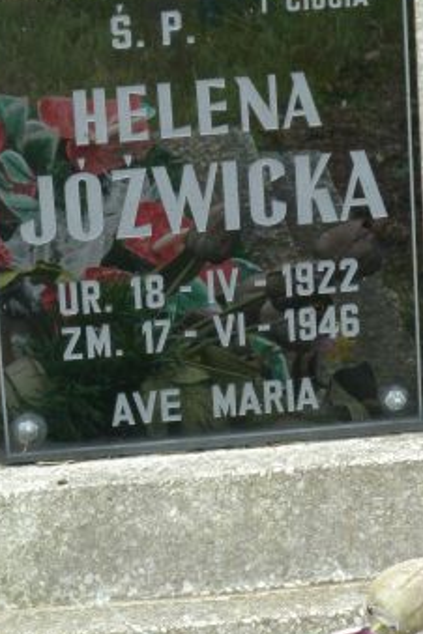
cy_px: 211
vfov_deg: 10.2
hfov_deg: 6.8
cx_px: 163
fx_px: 3560
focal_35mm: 202
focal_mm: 22.5
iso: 320
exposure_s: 1/100
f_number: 4.5
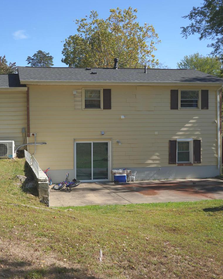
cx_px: 56
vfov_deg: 45.8
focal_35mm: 40
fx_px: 330
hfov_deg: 36.5
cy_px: 139
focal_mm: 28
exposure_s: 1/640
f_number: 4.5
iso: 100
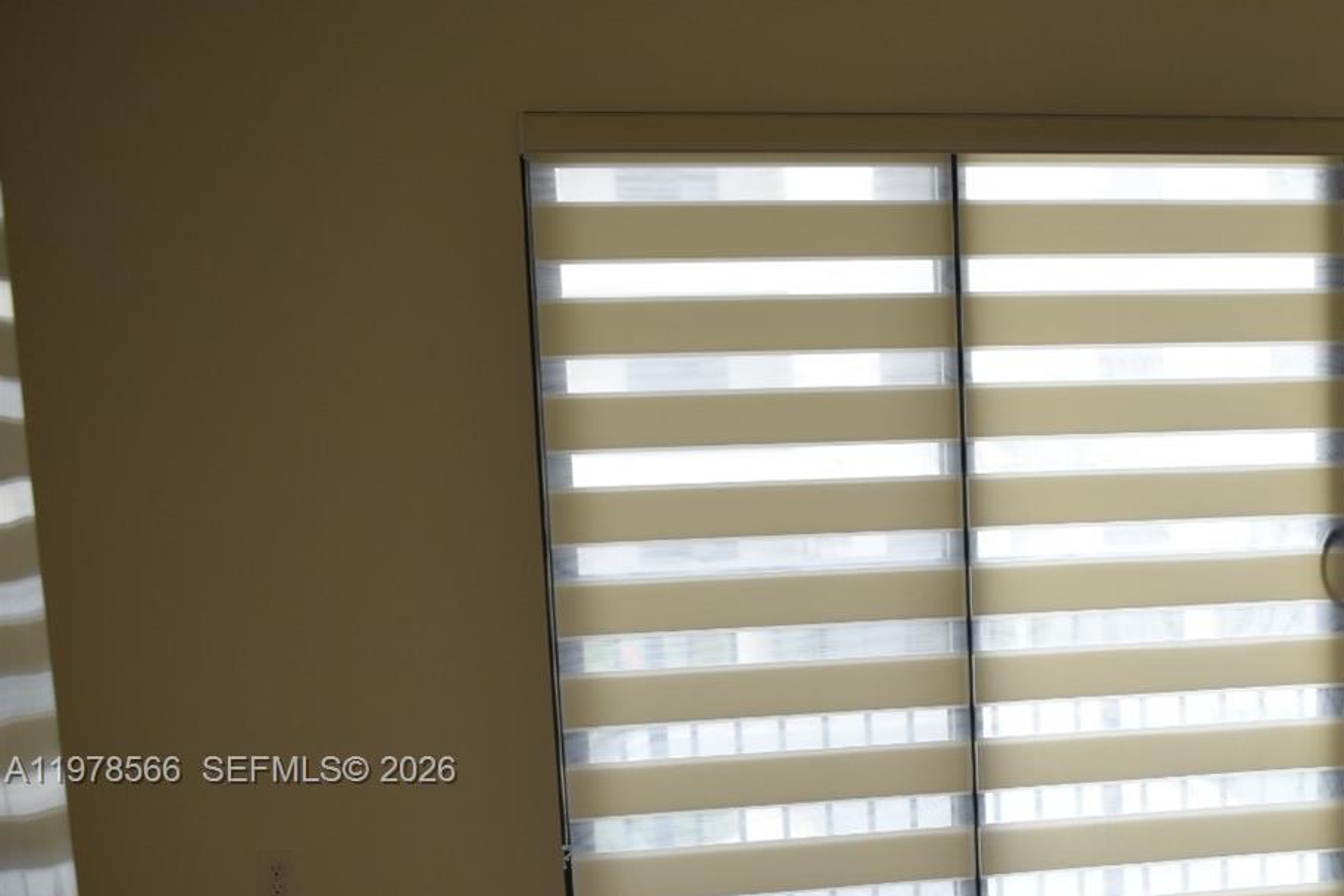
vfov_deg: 21.2
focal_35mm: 63
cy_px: 772
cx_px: 1175
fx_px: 2351
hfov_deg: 30.7
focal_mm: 24
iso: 400
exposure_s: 1/125
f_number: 5.6
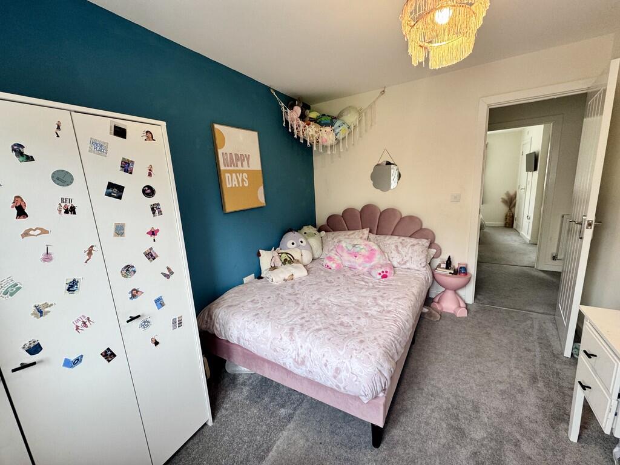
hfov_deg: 102.1
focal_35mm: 14
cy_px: 232
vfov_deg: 85.7
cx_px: 310
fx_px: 251
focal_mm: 2.22
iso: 160
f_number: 2.2
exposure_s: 1/99
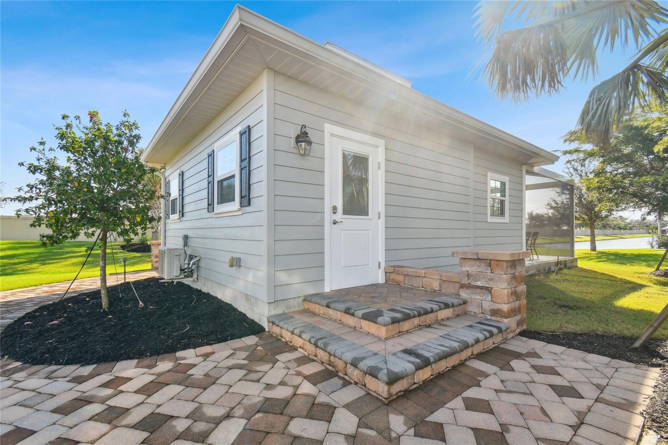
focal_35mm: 15
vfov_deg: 77.3
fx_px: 278
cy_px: 222
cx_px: 334
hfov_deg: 100.4
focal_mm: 10
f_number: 7.1
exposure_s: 1/100
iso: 100
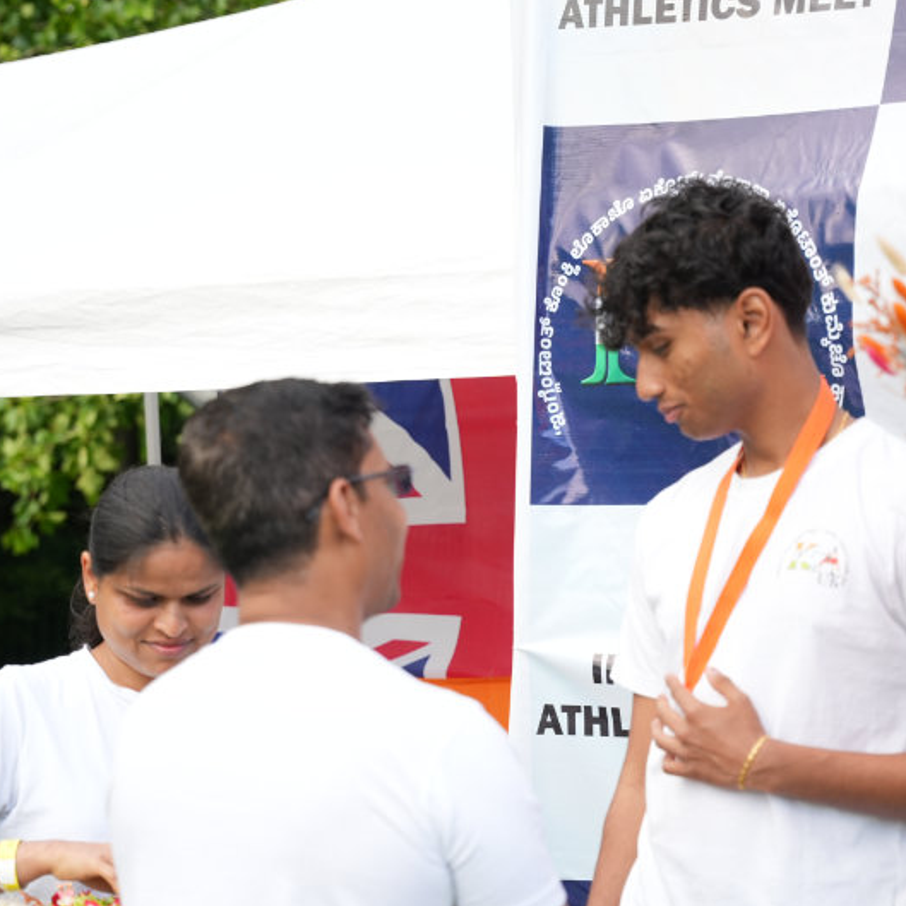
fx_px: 2591
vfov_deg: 19.8
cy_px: 510
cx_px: 454
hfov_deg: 19.8
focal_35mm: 87
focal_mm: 53.3
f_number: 2.8
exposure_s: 1/500
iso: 250
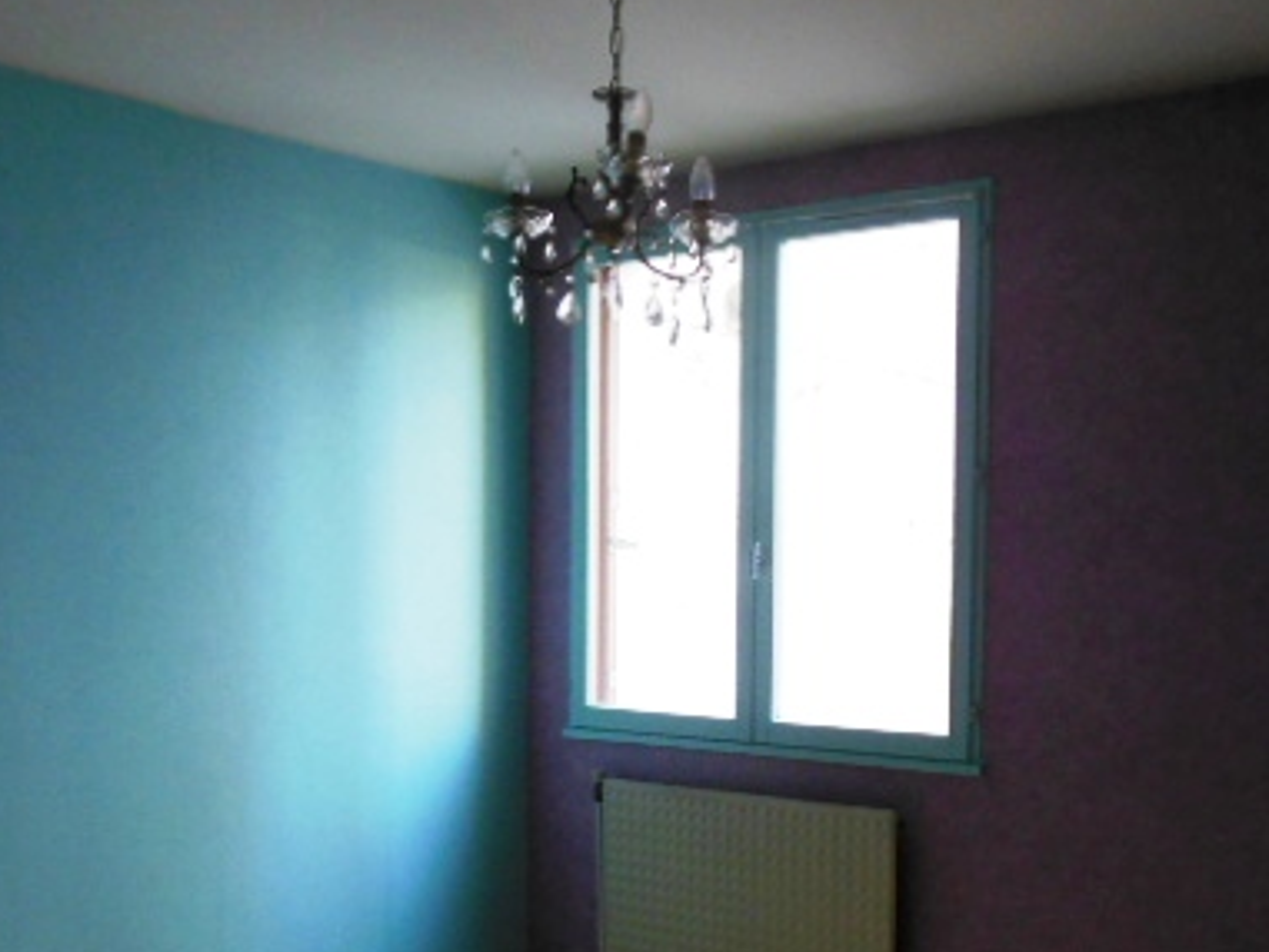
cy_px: 706
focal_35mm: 42
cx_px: 669
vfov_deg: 33.7
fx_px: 1540
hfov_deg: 44.8
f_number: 3.2
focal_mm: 4.5
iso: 400
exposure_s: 1/40
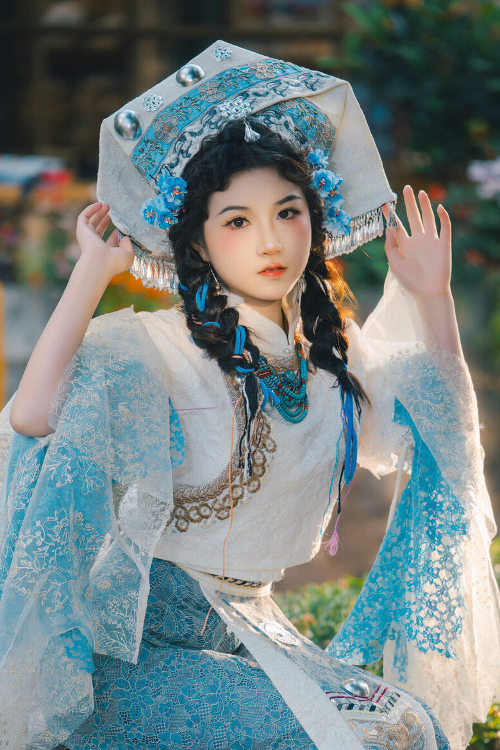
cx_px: 251
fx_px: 3562
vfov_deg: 12.0
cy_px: 492
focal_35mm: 171
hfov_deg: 8.0
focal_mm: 127
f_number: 2.8
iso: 100
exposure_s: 1/160
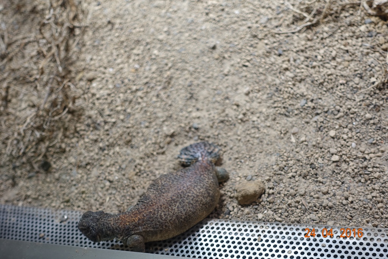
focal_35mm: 50
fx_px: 539
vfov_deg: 27.0
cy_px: 130
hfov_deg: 39.6
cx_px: 194
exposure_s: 1/60
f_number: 2.8
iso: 125
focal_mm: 18.3
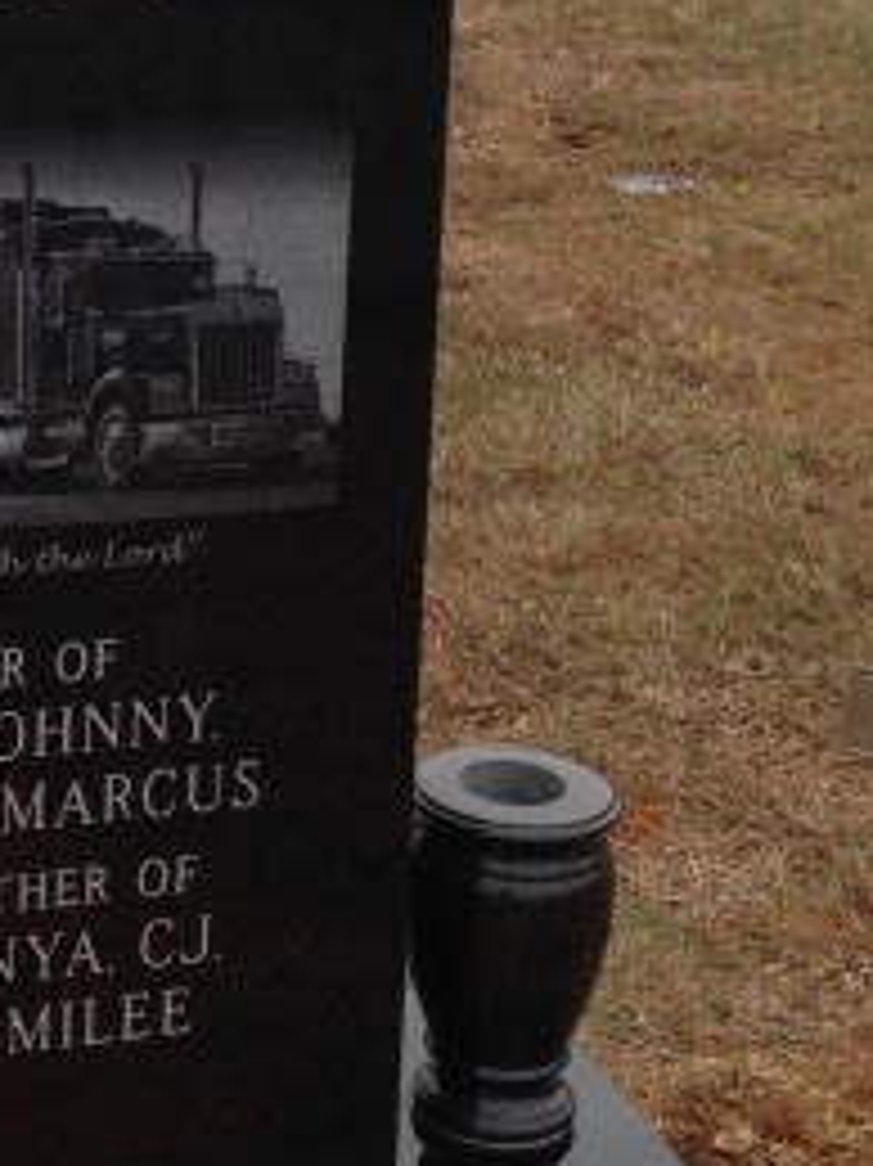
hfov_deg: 14.8
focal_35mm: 98
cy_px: 162
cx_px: -40
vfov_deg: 19.7
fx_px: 3298
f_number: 2.4
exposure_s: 1/420
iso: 50
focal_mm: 4.12
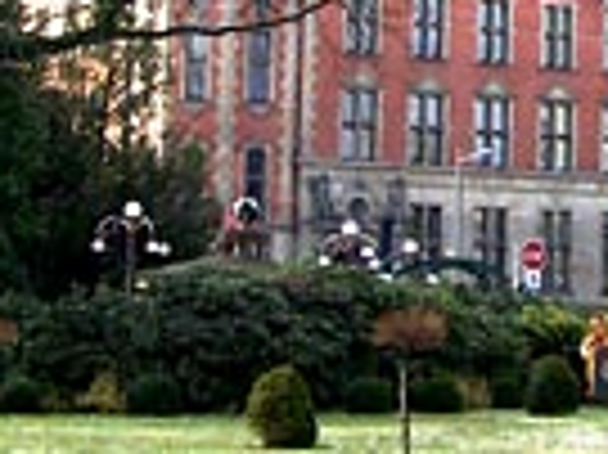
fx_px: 2106
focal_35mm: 120
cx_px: 543
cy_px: -52
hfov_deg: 16.2
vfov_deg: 12.1
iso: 64
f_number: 2.8
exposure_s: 1/250
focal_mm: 6.3
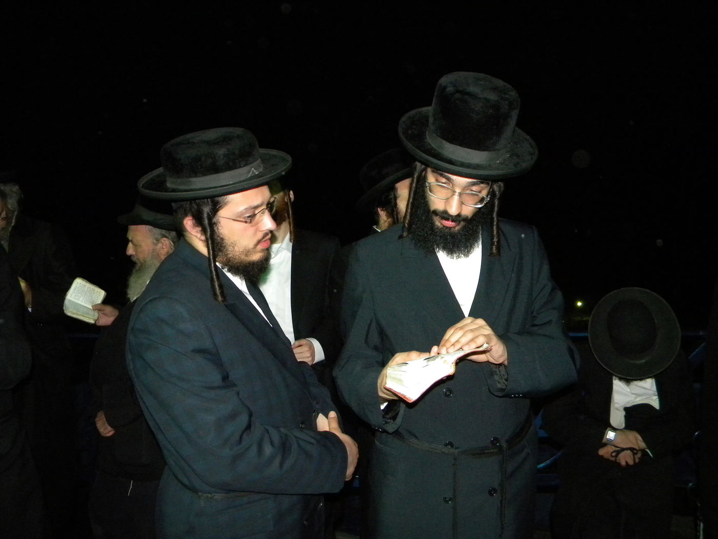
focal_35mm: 28
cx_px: 359
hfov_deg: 63.4
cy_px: 270
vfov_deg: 49.7
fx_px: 581
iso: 400
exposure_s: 1/26
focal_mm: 5
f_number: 3.5
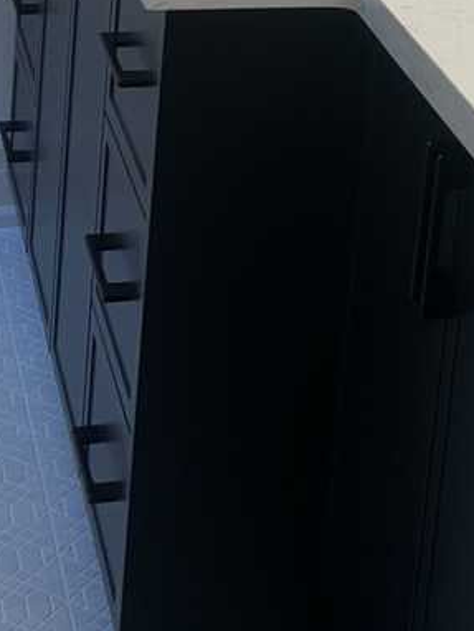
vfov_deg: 18.7
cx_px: 538
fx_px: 1787
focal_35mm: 98
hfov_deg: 14.7
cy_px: -170
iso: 50
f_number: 1.5
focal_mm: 5.7
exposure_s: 1/120
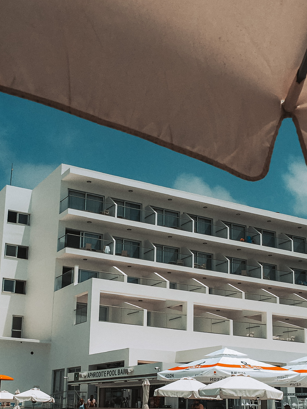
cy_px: 280
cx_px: 129
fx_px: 591
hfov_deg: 29.1
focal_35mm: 50
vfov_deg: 37.7
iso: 25
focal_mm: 4.15
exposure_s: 1/4300
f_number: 2.2
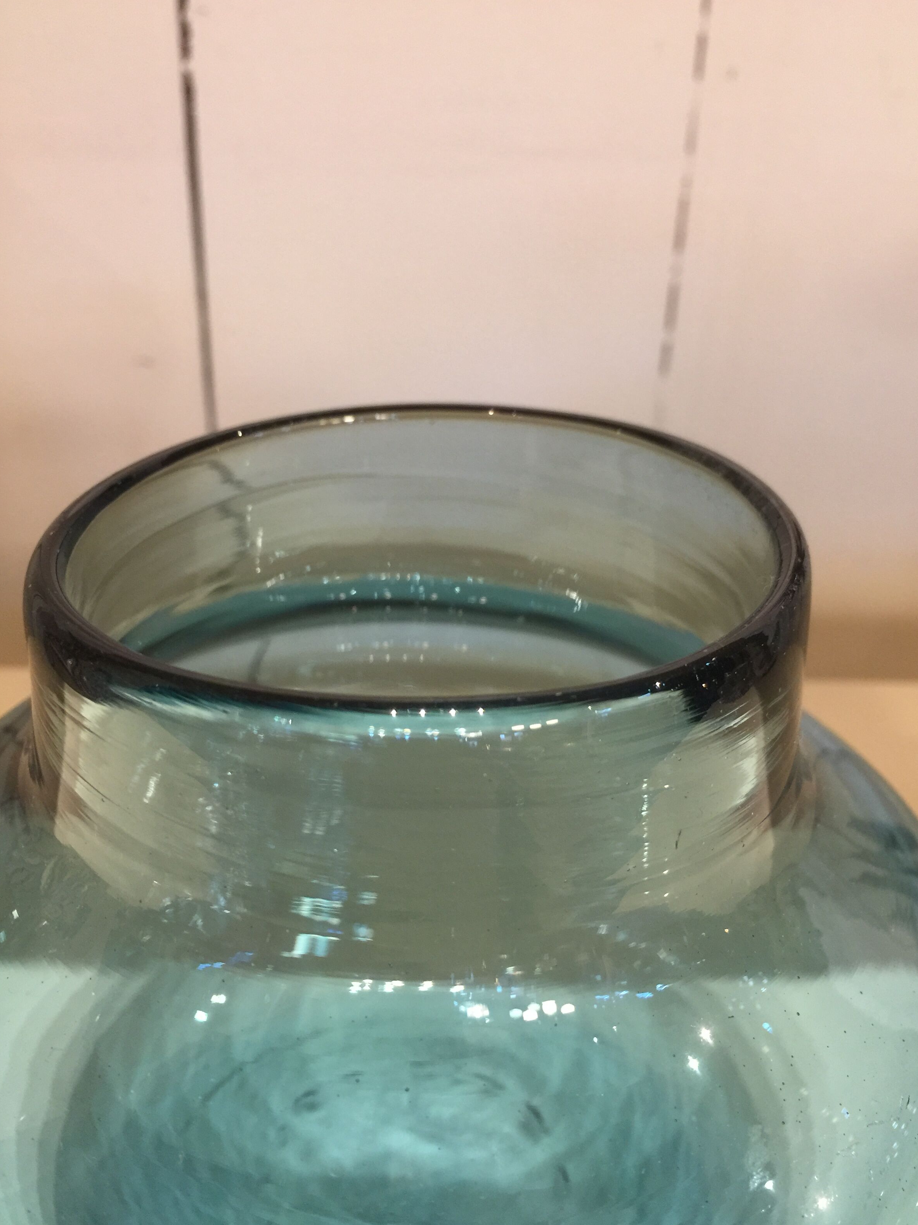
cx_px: 471
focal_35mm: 30
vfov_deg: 60.0
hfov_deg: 46.8
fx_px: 1061
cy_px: 630
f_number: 2.2
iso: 100
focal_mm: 4.15
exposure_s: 1/17
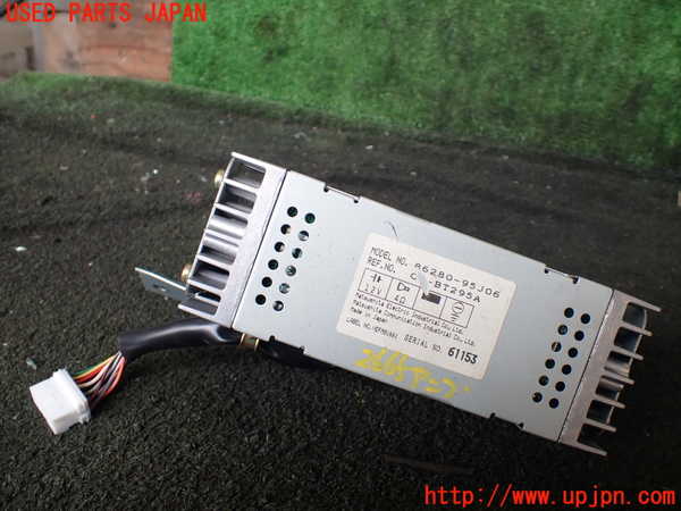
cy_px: 256
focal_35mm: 30
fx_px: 590
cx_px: 340
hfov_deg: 60.0
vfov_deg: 46.8
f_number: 2.3
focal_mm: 5.4
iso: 160
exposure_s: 1/125
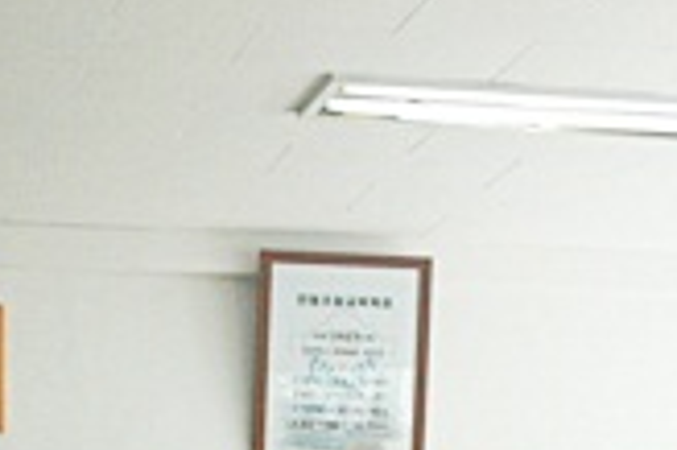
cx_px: 74
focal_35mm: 115
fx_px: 2160
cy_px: 741
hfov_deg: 17.6
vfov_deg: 11.3
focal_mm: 18
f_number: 5.6
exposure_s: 1/320
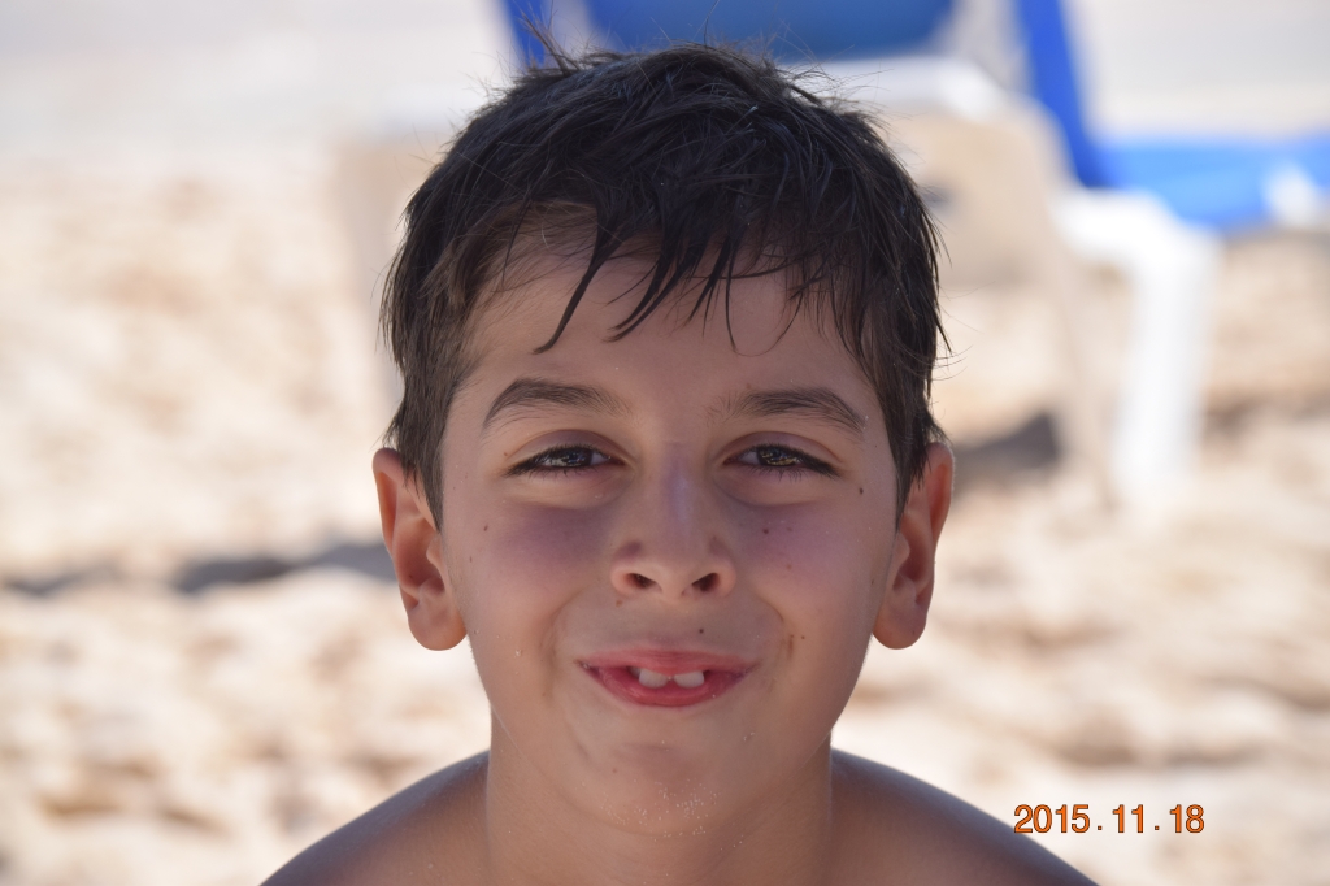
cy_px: 443
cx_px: 665
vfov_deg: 9.6
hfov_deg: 14.4
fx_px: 5263
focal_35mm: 142
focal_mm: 95
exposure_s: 1/1600
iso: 400
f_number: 6.3
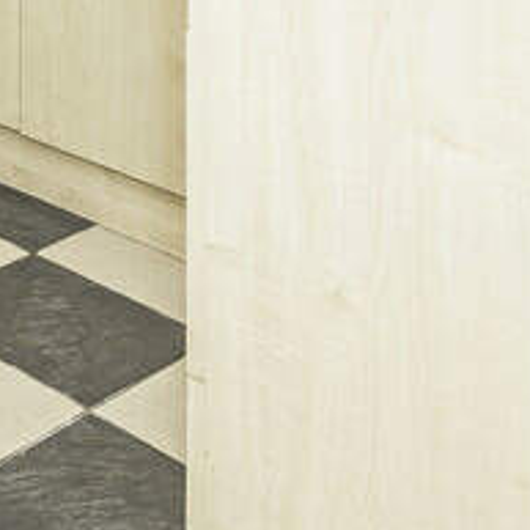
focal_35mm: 63
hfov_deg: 19.9
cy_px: -218
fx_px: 1091
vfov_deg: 23.1
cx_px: -423
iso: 400
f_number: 7.1
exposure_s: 1/125
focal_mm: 14
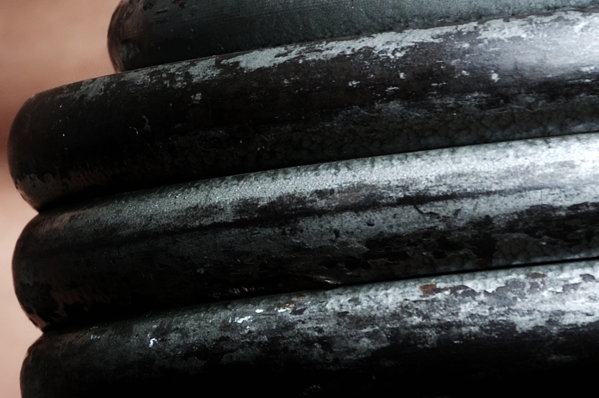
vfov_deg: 2.5
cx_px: -143
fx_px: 9157
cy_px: 143
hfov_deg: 3.7
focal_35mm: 551
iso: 200
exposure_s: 1/125
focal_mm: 98
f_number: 9
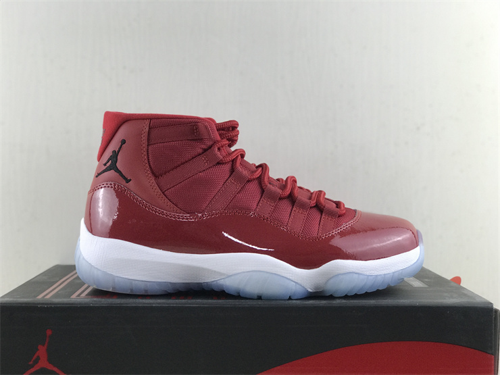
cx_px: 250
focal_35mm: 57
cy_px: 188
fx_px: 823
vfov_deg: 25.7
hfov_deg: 33.8
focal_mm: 6.6
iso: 64
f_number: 2.8
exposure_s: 1/50
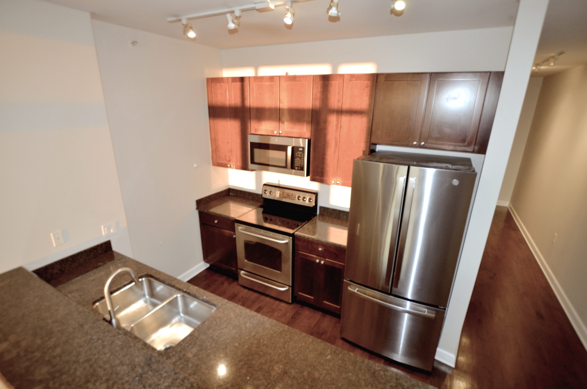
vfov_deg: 71.8
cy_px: 194
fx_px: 268
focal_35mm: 16
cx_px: 294
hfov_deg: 95.1
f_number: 3.5
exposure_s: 1/60
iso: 800
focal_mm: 11
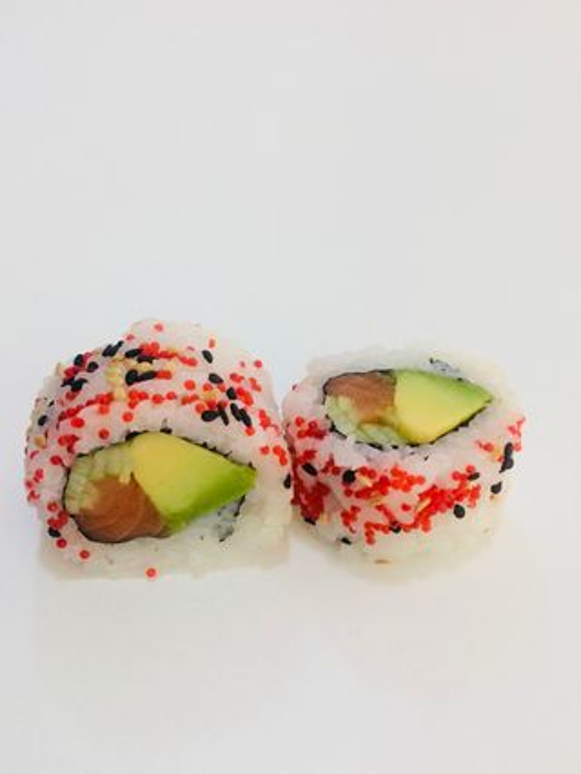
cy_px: 387
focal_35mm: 29
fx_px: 648
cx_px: 290
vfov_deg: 61.6
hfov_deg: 48.3
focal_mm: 4.15
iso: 64
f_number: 2.2
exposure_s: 1/100
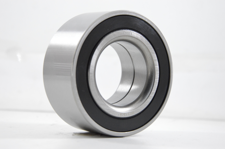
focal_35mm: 114
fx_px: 709
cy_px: 74
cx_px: 112
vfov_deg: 12.0
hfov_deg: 18.0
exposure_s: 1/100
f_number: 7.1
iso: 3200
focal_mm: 75
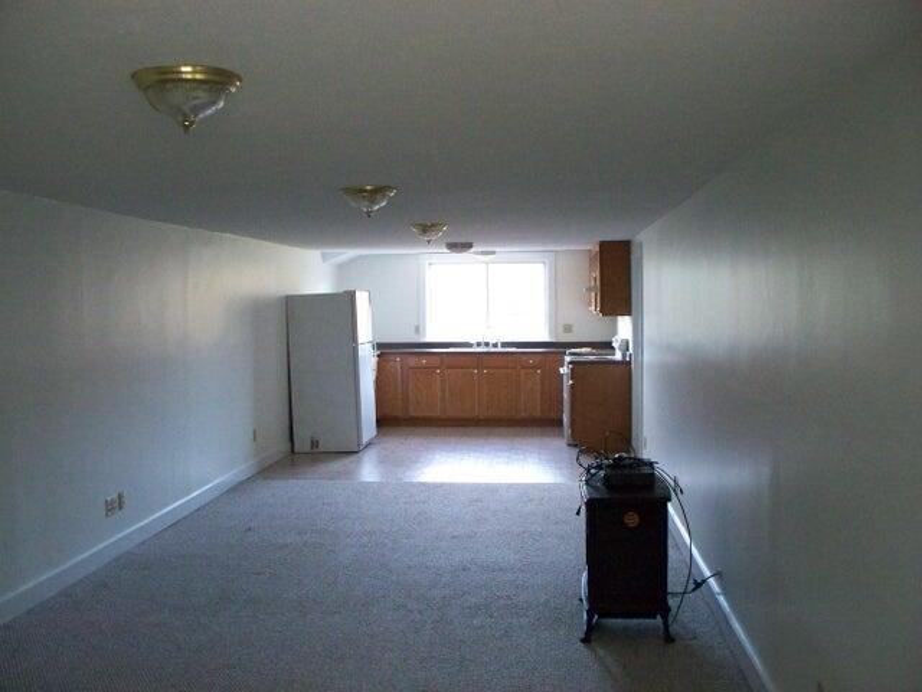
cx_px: 461
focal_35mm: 36
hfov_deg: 51.4
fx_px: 959
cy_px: 346
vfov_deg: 39.7
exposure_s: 1/60
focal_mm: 7.54
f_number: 2.8
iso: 1000
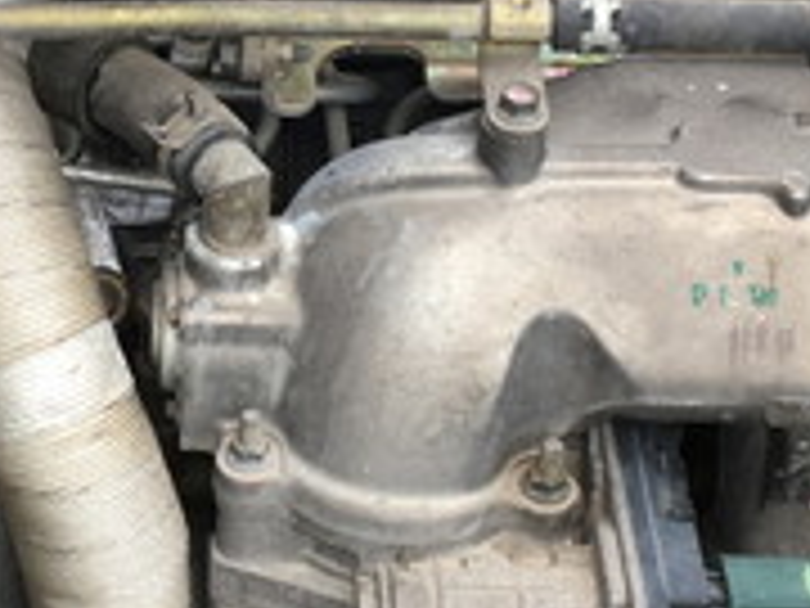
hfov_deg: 18.9
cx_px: 153
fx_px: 2410
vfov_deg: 14.3
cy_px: 185
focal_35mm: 103
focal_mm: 4.15
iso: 32
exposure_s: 1/120
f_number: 2.2
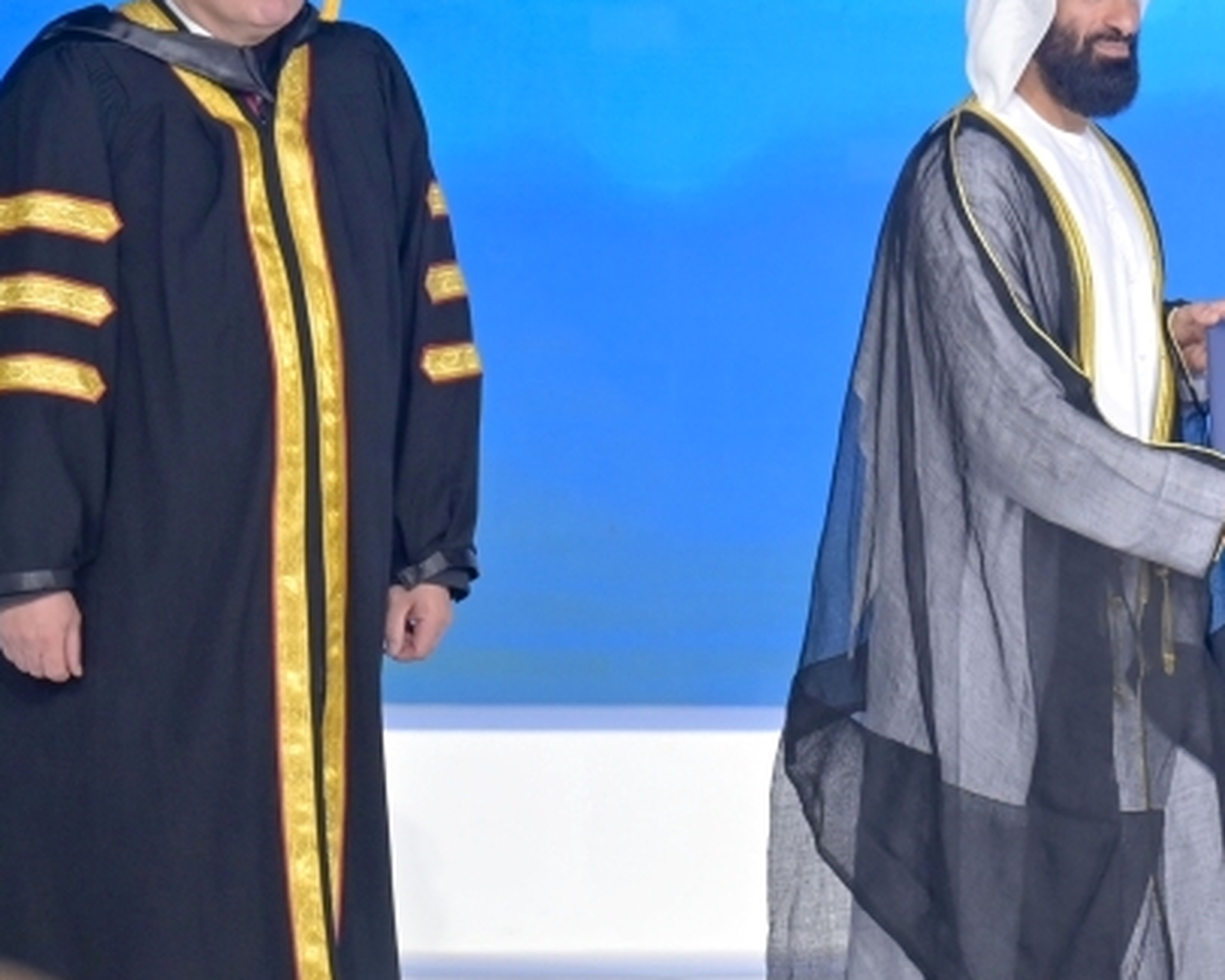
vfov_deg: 2.6
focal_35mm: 591
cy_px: 249
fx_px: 21432
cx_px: 1255
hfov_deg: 3.3
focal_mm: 200
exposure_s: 1/125
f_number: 2.8
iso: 1000
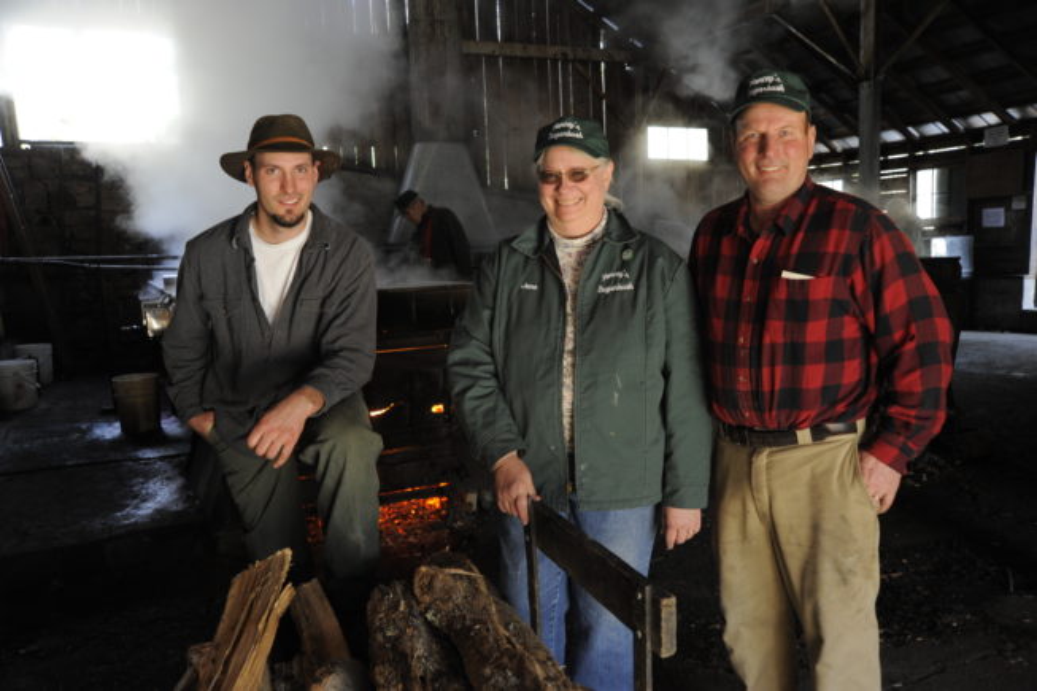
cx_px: 518
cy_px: 346
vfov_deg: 43.6
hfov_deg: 61.9
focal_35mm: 30
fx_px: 864
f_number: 5.6
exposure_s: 1/60
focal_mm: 30
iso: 1600
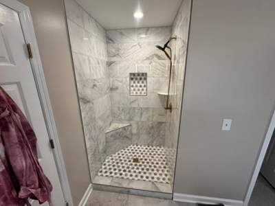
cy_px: 103
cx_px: 138
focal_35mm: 14
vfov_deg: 85.7
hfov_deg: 102.1
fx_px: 111
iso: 200
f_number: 2.2
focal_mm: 2.22
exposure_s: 1/120
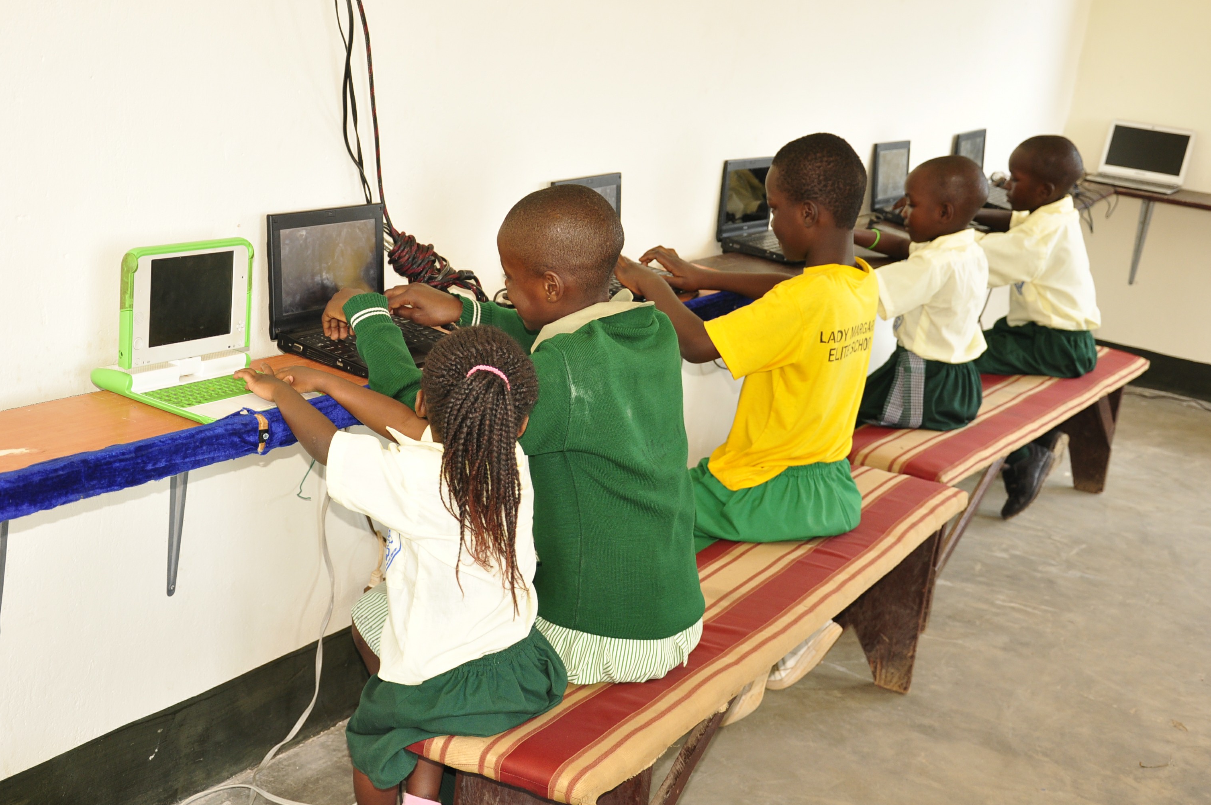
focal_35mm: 48
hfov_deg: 41.2
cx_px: 613
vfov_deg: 28.0
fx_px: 1613
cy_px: 385
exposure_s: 1/60
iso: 400
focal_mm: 30
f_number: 4.2
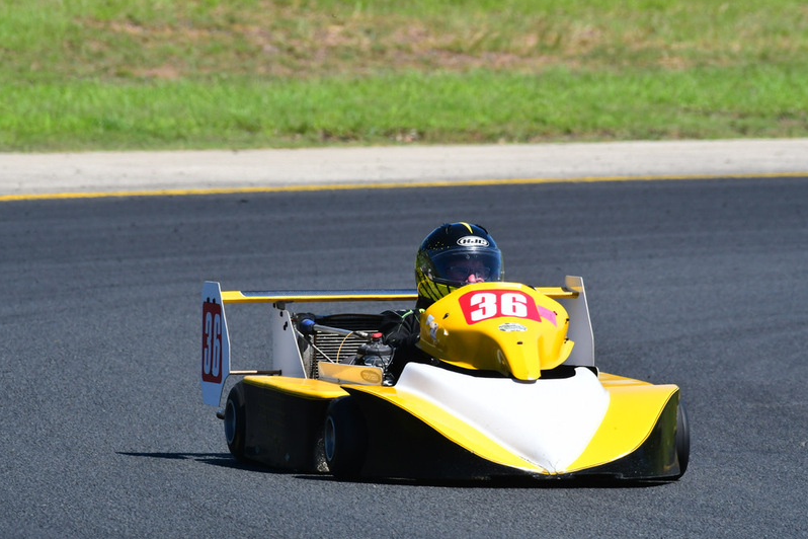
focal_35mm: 692
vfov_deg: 2.0
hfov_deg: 3.0
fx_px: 15530
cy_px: 270
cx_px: 404
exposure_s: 1/640
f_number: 11
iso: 500
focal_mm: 460
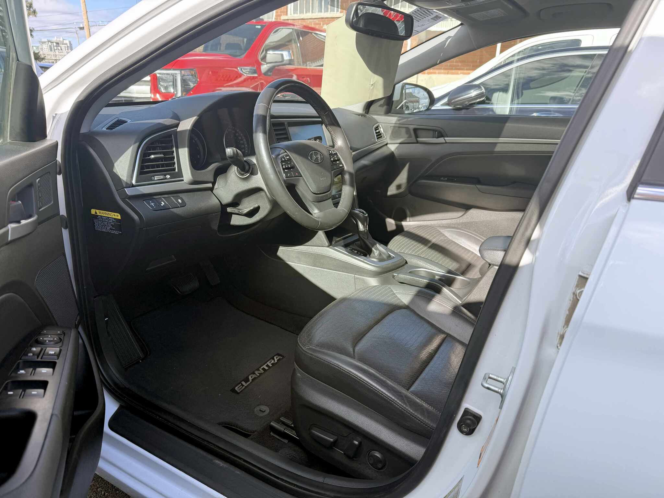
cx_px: 332
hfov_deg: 71.6
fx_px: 460
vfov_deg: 56.8
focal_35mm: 24
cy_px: 249
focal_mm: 6.76
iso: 80
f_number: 1.78
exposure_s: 1/840
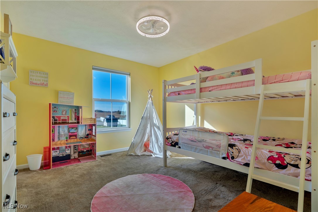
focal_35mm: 16
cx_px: 159
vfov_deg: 73.7
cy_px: 106
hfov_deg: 96.7
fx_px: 141
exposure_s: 1/400
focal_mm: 16
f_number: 4
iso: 400
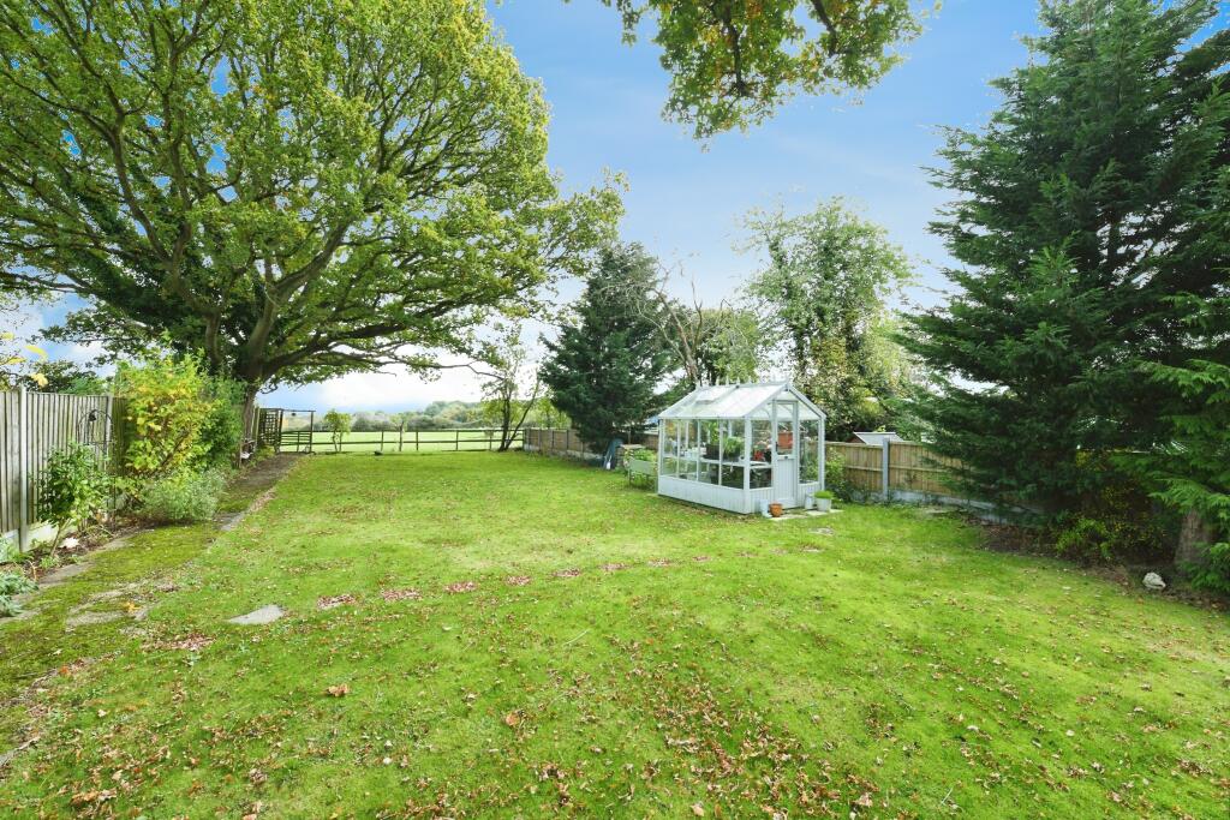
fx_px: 513
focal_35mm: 15
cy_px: 410
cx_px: 615
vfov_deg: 77.3
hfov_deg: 100.4
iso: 640
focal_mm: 15
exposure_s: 1/100
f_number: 10
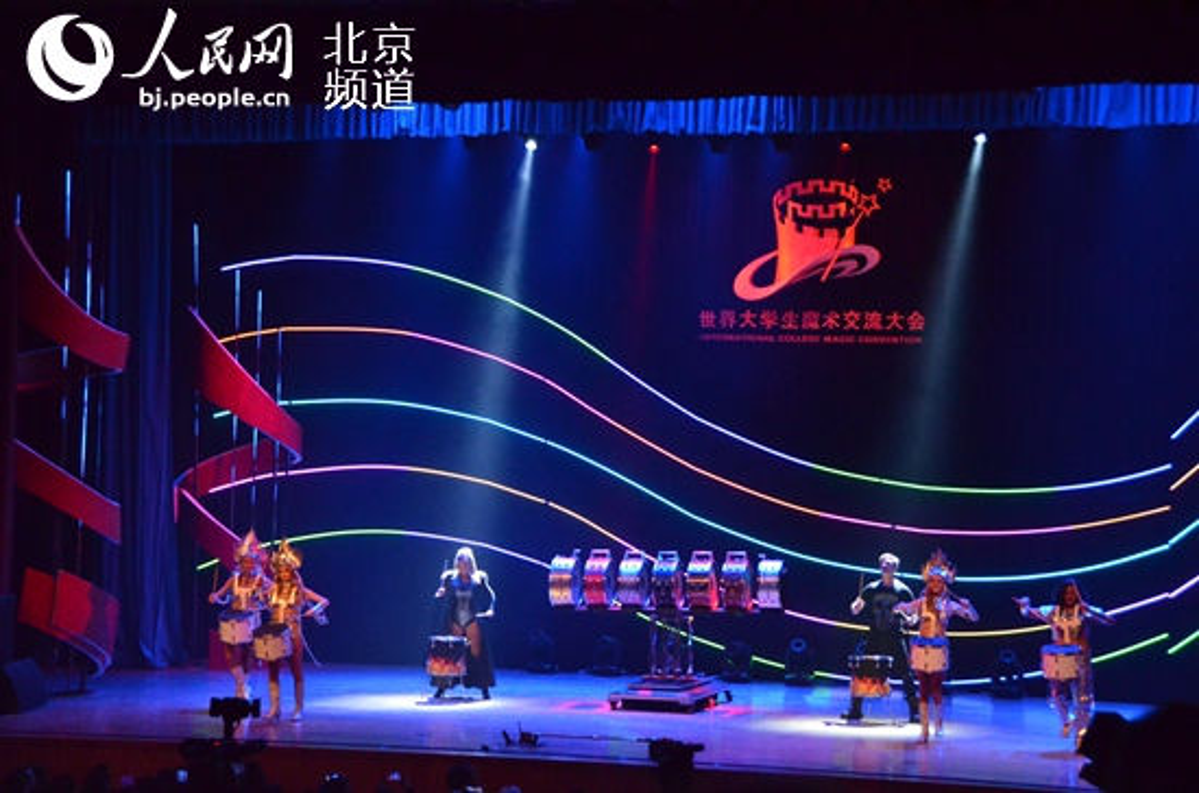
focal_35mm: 82
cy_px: 396
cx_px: 600
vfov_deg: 16.5
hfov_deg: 24.7
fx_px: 2741
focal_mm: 55
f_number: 4.8
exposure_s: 1/160
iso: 6400
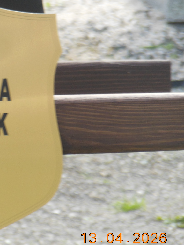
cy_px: 105
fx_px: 3195
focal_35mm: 451
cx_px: -37
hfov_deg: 3.3
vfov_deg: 4.4
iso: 125
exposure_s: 1/200
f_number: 5.8
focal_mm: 45
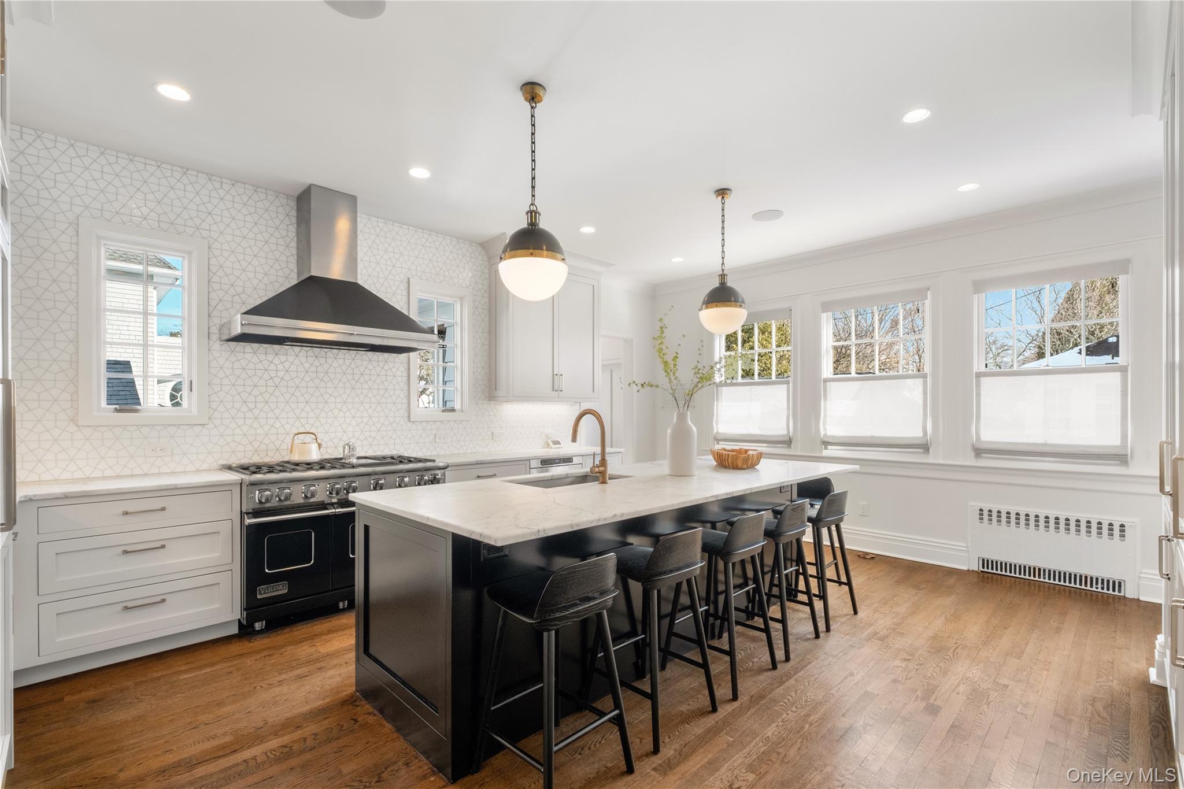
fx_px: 493
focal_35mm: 15
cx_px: 592
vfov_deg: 77.3
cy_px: 394
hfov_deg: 100.4
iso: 320
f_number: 8
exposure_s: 1/3
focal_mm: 10
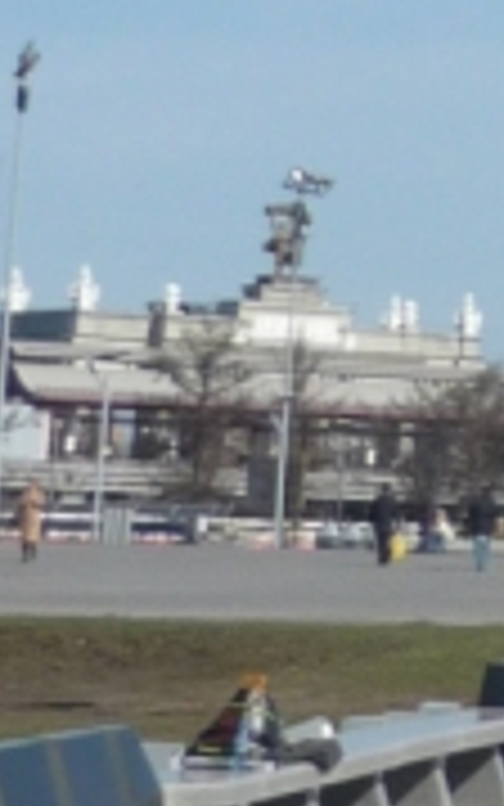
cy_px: -482
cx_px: 1580
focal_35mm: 200
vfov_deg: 10.1
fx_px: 4392
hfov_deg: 6.0
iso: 100
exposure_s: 1/320
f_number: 8
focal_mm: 5.5
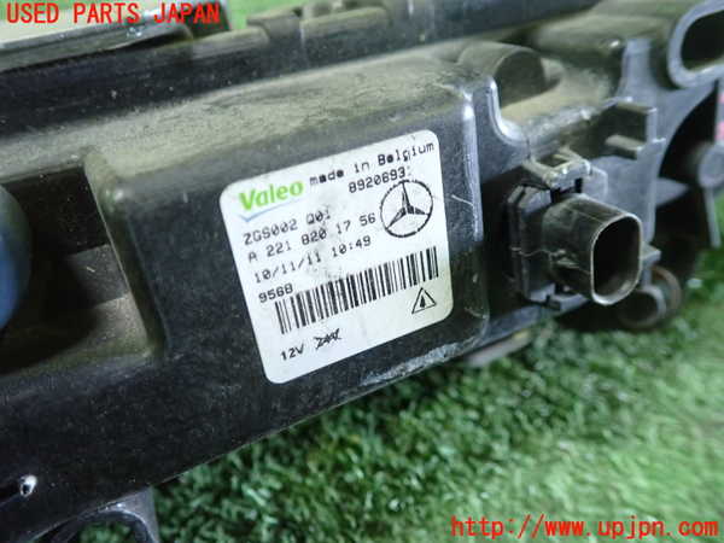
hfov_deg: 60.0
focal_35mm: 30
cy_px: 272
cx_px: 362
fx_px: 627
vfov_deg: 46.8
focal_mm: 5.4
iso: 640
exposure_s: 1/30
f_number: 2.3
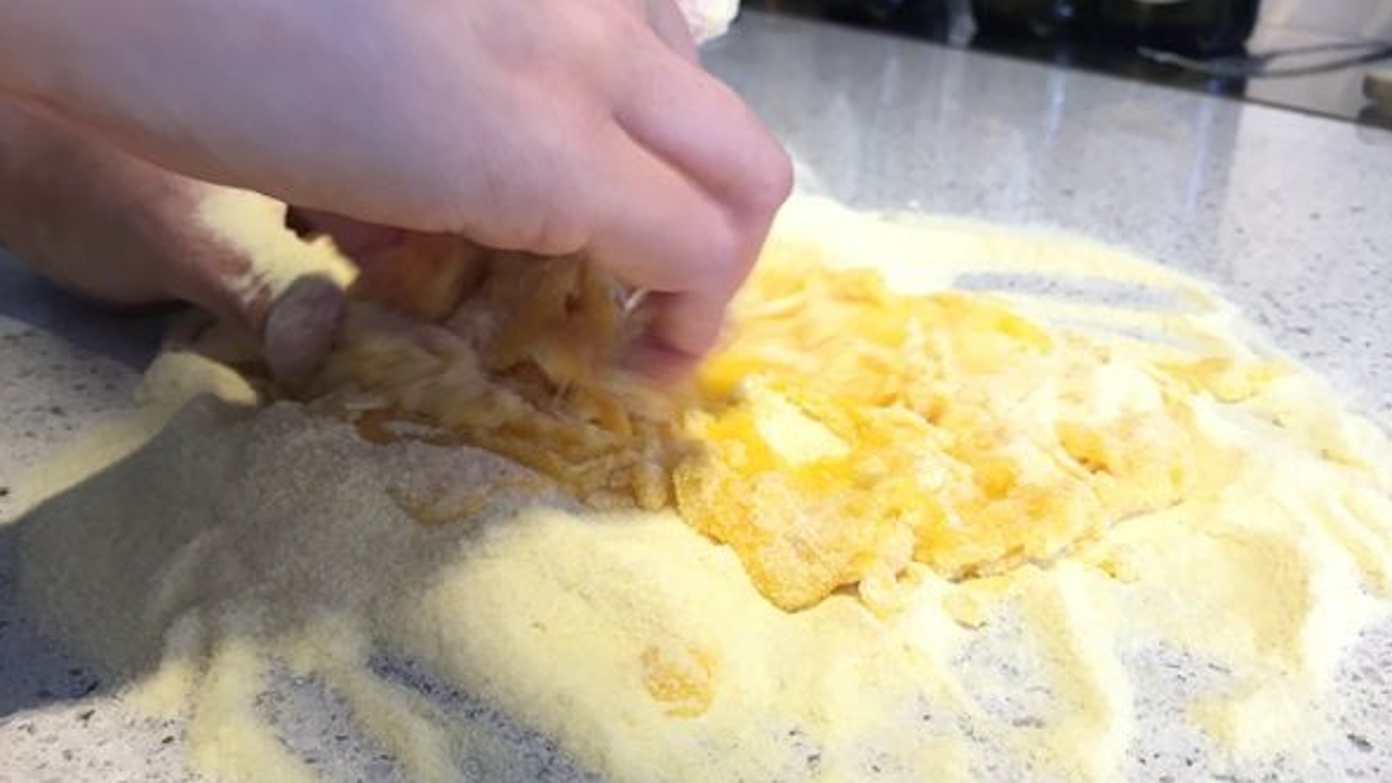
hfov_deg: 61.0
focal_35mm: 32
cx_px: 698
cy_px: 414
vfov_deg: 36.7
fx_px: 1181
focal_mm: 4.15
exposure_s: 1/30
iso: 80
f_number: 2.2
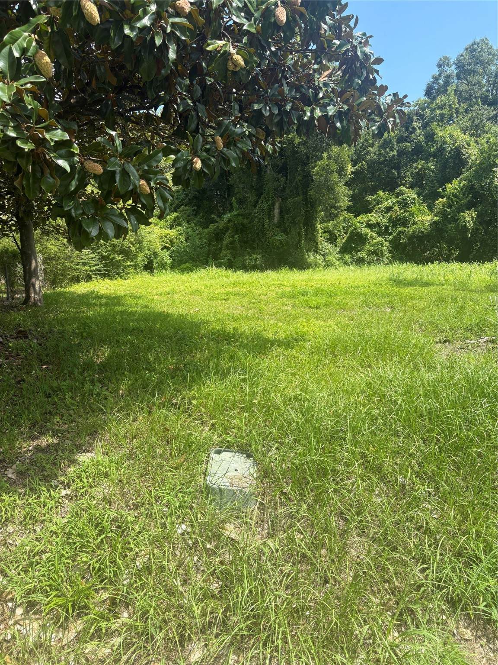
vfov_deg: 67.3
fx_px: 499
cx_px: 249
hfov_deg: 53.1
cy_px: 332
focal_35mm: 26
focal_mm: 5.96
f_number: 1.6
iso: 50
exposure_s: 1/1196
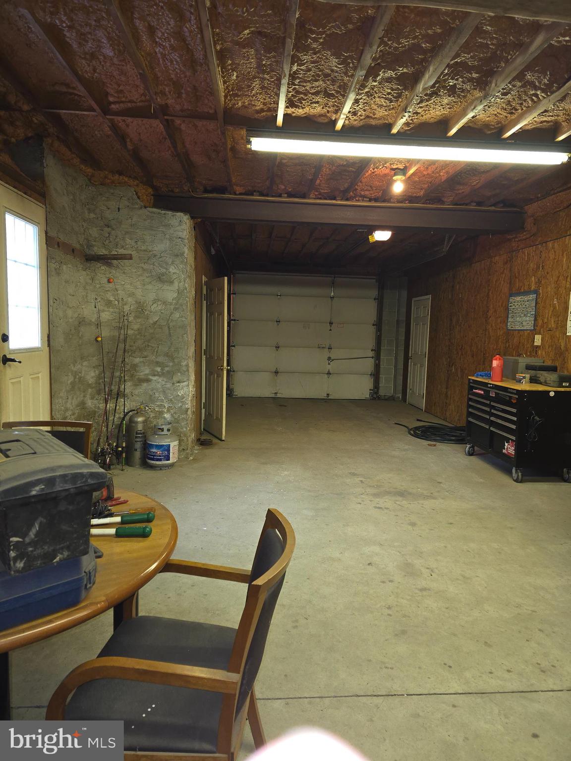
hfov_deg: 58.9
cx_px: 286
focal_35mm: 23
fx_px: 506
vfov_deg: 73.9
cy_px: 380
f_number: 1.7
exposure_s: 1/24
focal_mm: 6.3
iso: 125
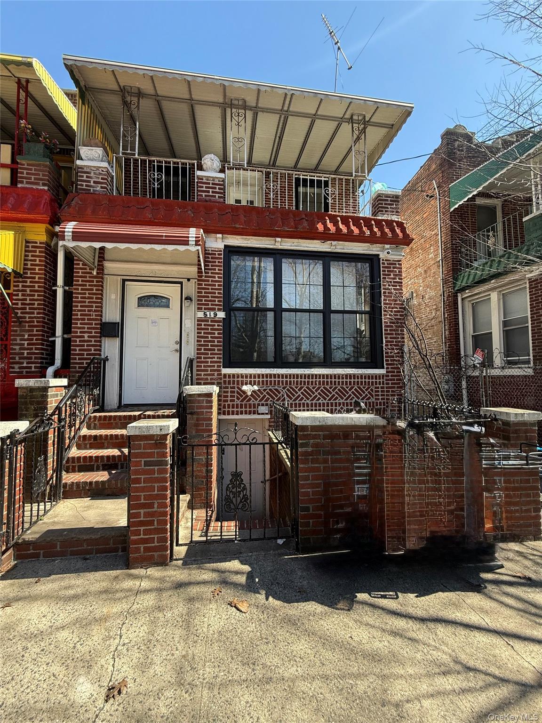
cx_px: 271
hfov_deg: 85.7
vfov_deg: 102.1
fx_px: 292
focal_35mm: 14
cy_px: 362
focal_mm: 2.22
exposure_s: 1/359
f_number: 2.2
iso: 50
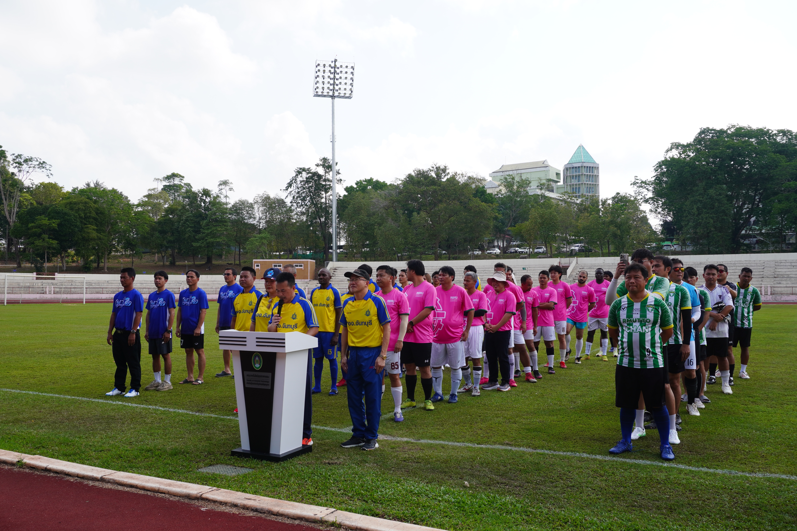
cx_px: 398
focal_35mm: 33
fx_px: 731
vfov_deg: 40.0
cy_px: 266
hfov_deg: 57.2
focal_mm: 22
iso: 100
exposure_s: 1/125
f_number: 9
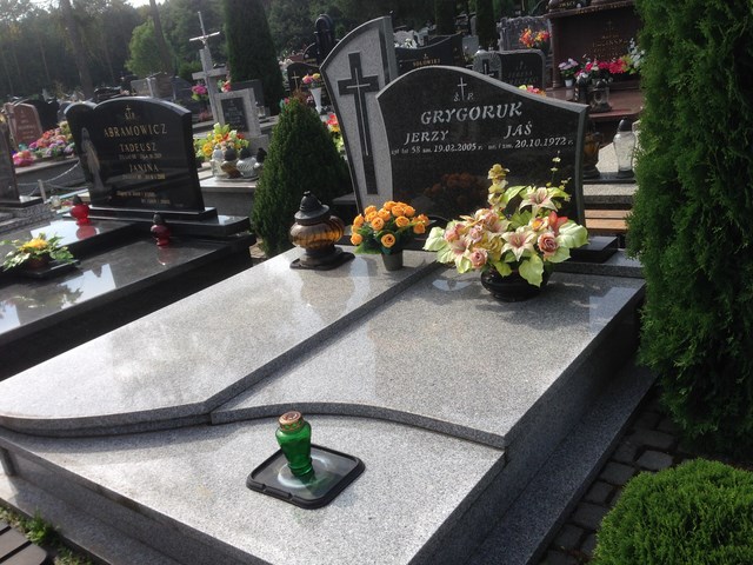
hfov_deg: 55.4
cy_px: 282
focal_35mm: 33
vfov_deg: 42.9
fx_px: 718
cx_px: 376
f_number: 2.4
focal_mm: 4.12
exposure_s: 1/1178
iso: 50
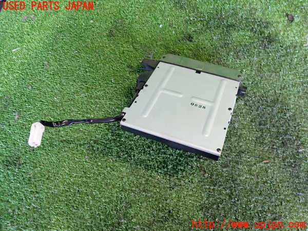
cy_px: 116
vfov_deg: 46.8
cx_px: 154
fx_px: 267
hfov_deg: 60.0
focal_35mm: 30
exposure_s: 1/30
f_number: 2.3
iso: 320
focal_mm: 5.4
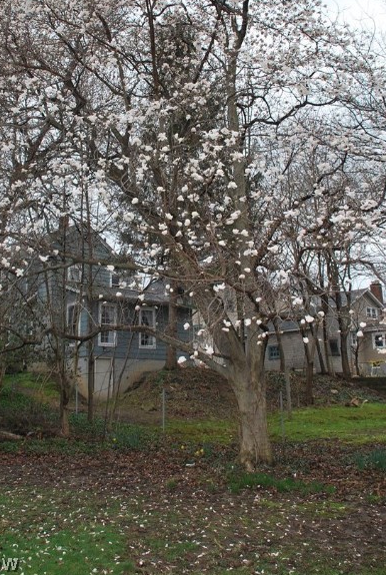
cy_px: 196
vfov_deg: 52.1
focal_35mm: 36
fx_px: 577
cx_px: 172
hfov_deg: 37.0
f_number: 3.5
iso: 140
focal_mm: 18
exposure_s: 1/125
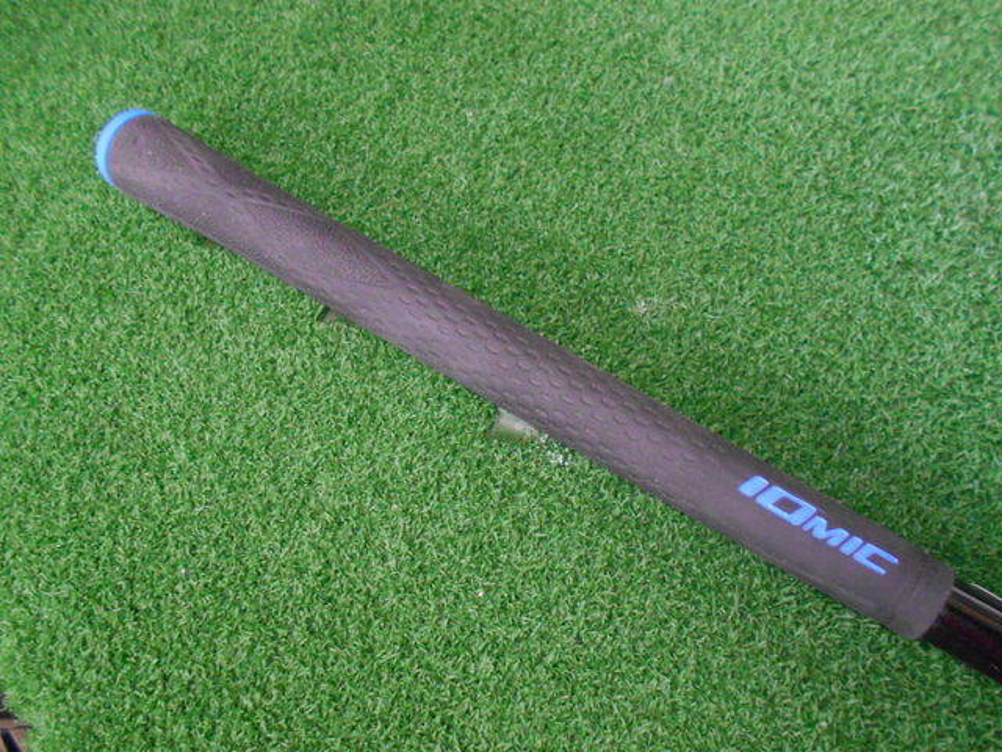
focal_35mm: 26
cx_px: 501
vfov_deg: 53.1
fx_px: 753
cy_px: 376
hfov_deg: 67.3
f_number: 3.2
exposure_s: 1/40
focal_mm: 4.6
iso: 800
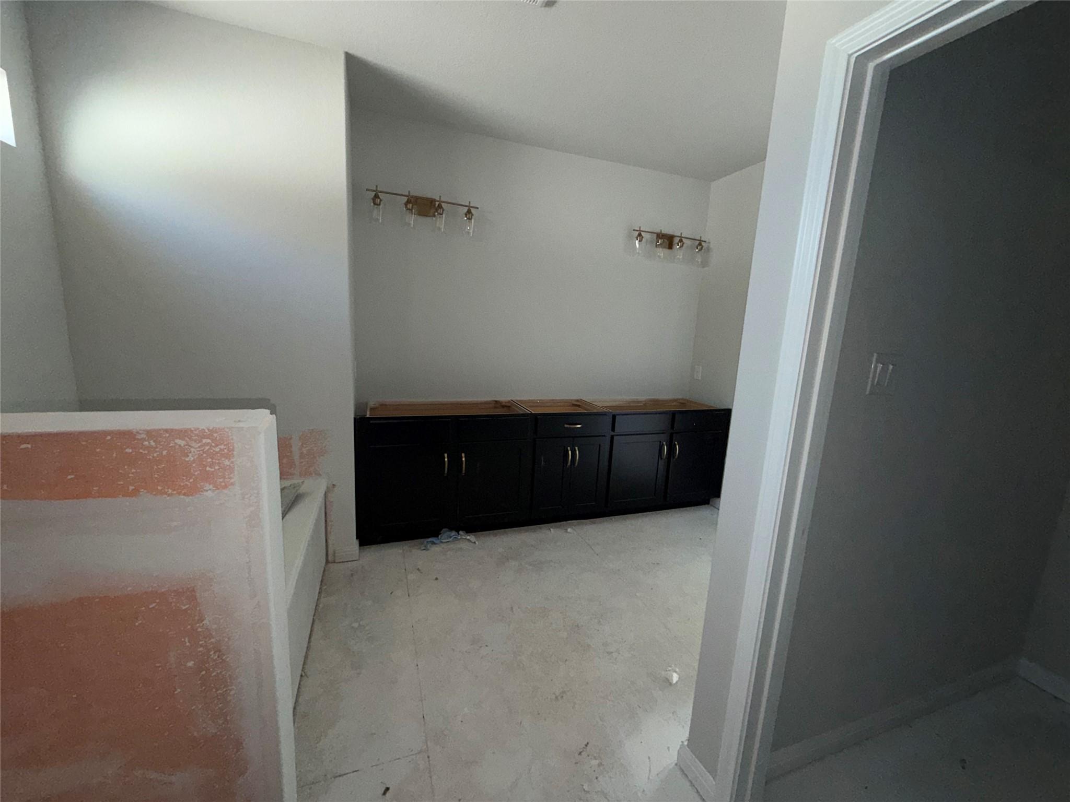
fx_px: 433
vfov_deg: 85.7
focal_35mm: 14
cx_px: 535
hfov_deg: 102.1
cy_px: 401
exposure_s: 1/101
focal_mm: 2.22
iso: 80
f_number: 2.2
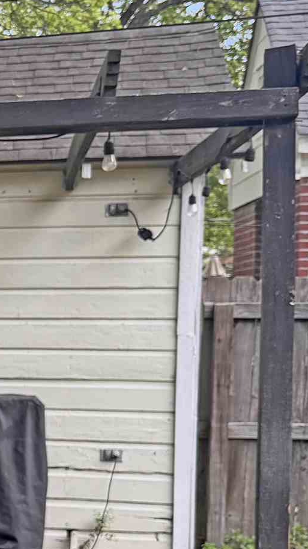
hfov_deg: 11.7
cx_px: -381
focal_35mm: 88
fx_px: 1279
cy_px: 360
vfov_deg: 24.1
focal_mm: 6.76
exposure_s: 1/252
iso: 80
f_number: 1.78
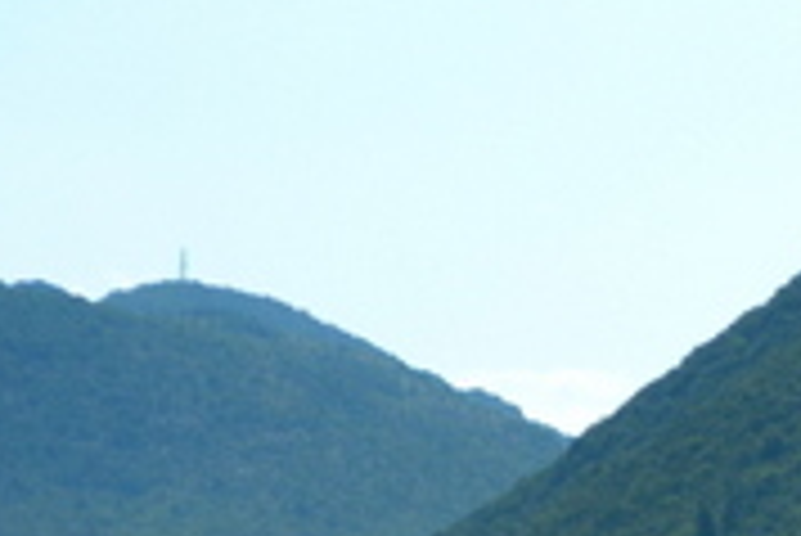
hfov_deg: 5.5
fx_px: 8267
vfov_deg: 3.7
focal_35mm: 371
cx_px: 994
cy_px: 599
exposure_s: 1/1250
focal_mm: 55
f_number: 5.6
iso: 400
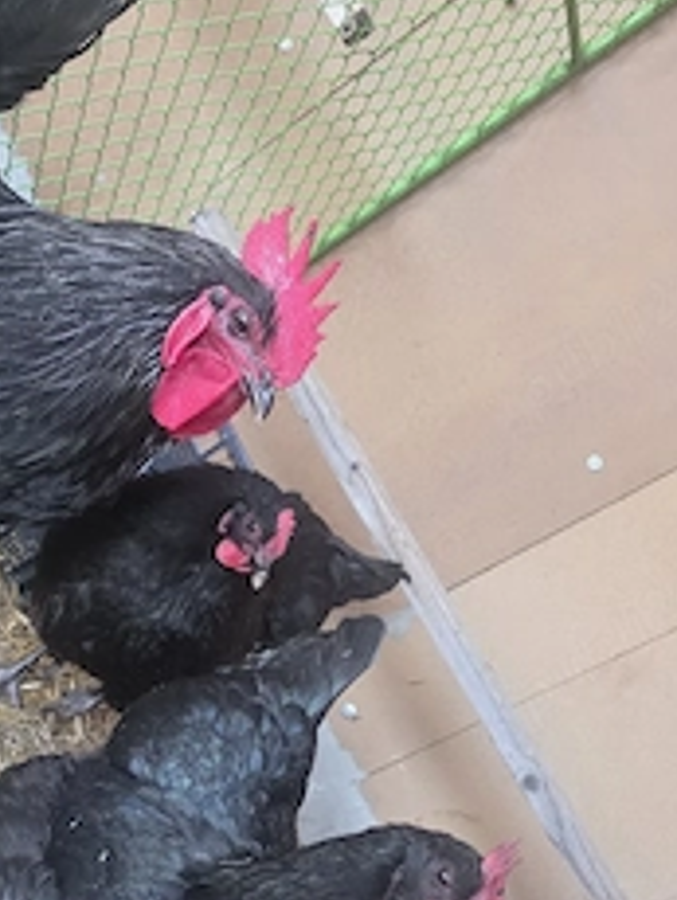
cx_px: 113
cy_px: 669
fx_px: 1041
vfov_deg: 45.2
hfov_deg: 34.6
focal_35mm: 40
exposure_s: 1/101
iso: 500
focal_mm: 6.3
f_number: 1.7
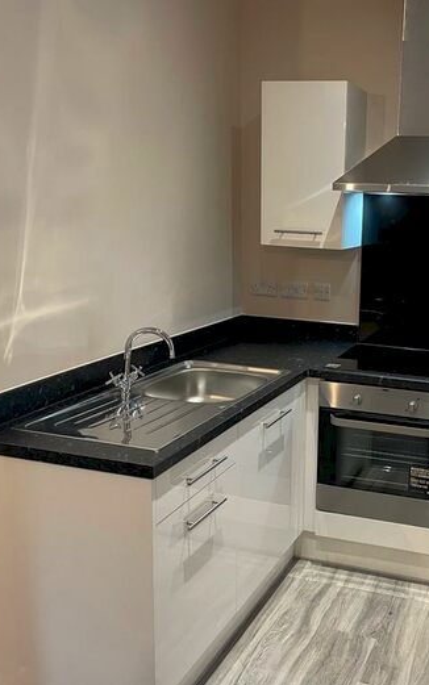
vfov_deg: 52.7
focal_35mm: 37
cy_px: 344
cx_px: 359
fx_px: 692
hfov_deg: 33.2
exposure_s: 1/50
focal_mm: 4.2
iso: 160
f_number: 1.6
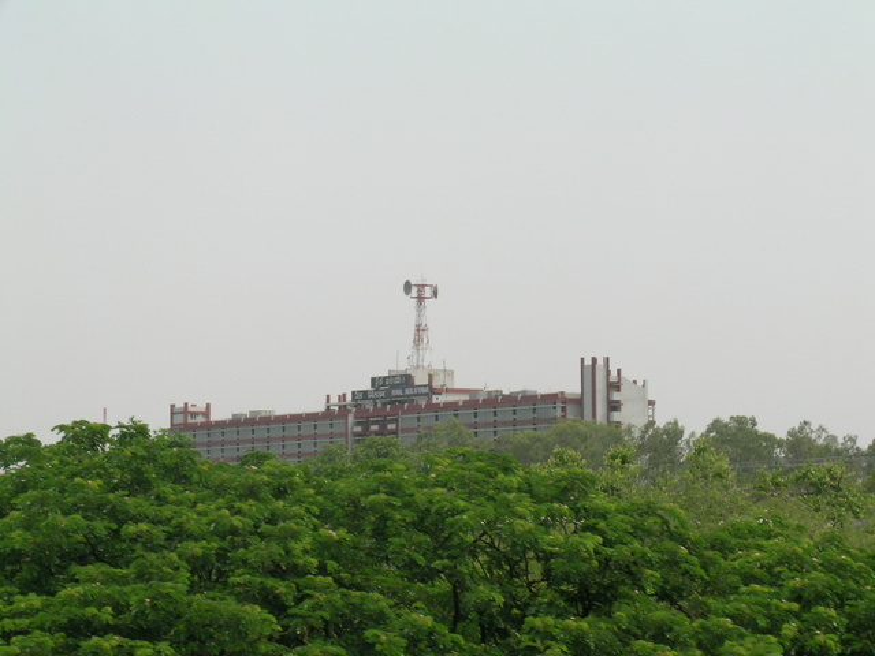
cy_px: 328
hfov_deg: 17.0
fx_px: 2932
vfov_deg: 12.8
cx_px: 438
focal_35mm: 116
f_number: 7.3
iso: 50
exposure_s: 1/202
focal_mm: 24
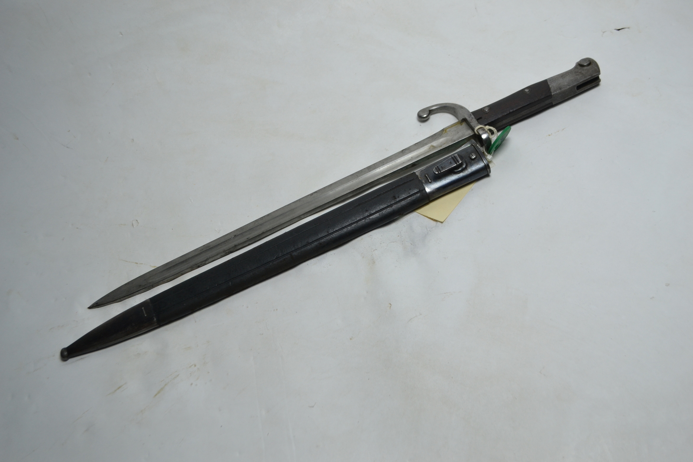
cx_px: 346
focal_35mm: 39
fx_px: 751
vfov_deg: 34.2
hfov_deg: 49.5
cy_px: 231
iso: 400
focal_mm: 26
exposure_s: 1/25
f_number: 4.2
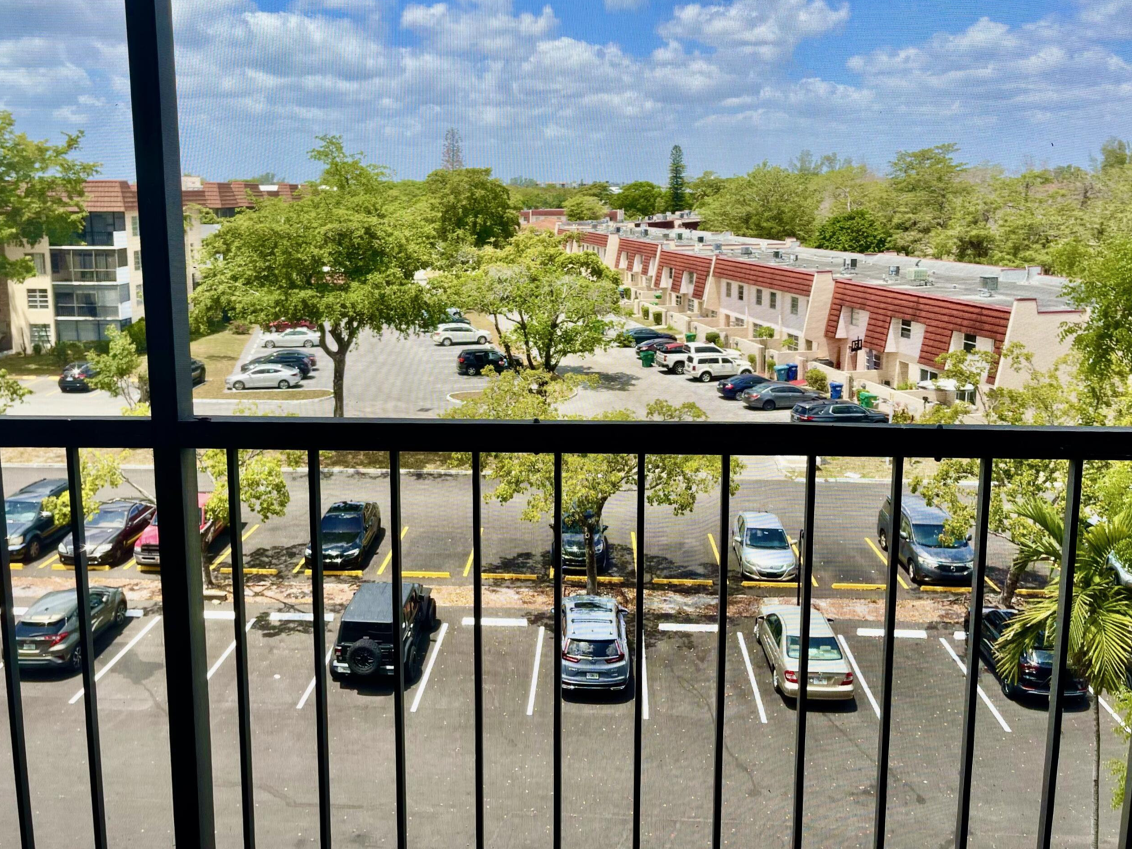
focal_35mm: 30
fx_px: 981
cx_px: 522
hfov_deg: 59.9
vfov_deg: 46.6
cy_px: 352
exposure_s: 1/2433
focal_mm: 5.1
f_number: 1.6
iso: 32
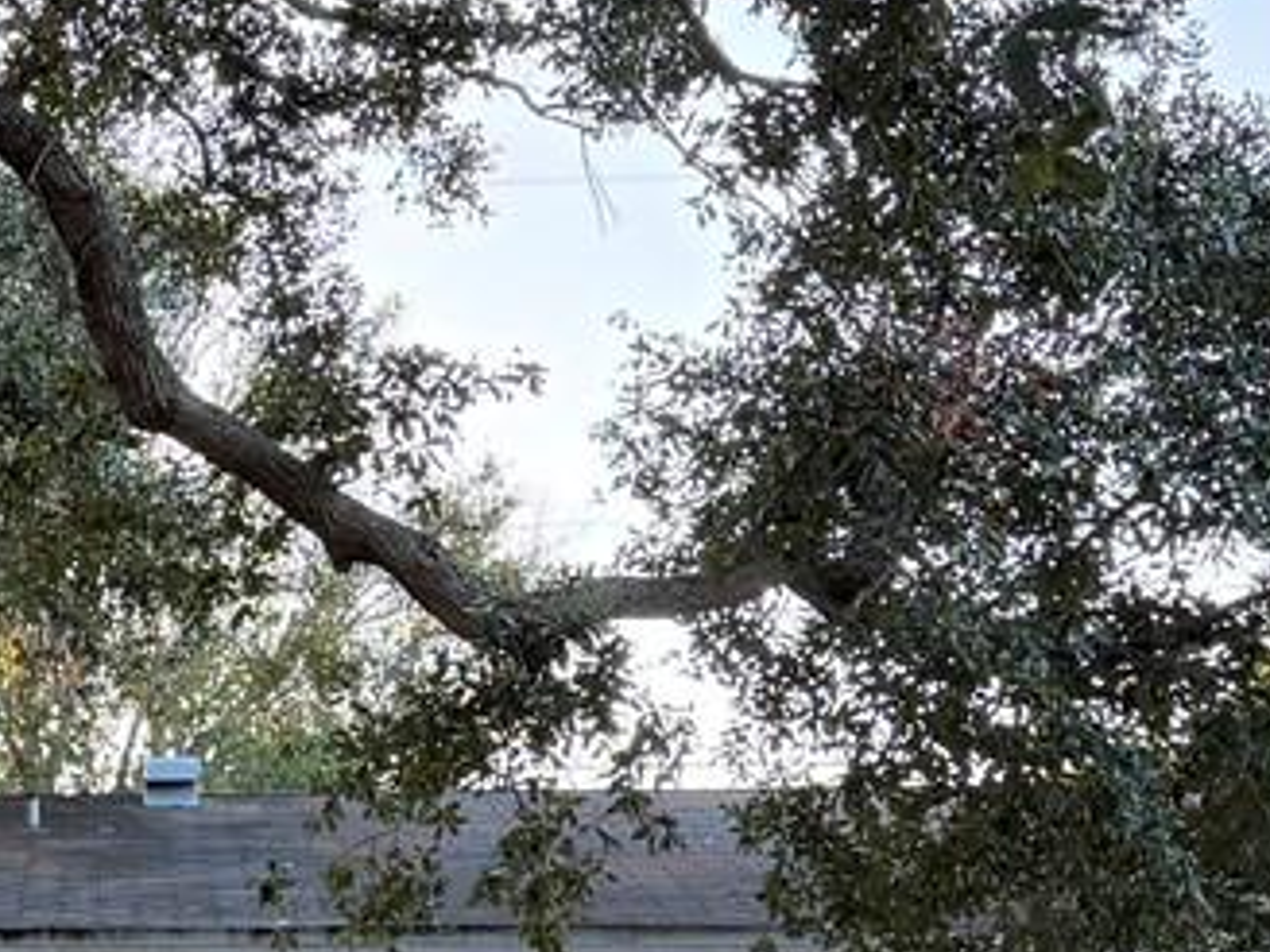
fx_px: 4293
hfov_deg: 15.5
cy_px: 1149
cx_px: -658
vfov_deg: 12.4
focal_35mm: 117
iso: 100
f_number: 1.78
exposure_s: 1/194
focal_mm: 6.76
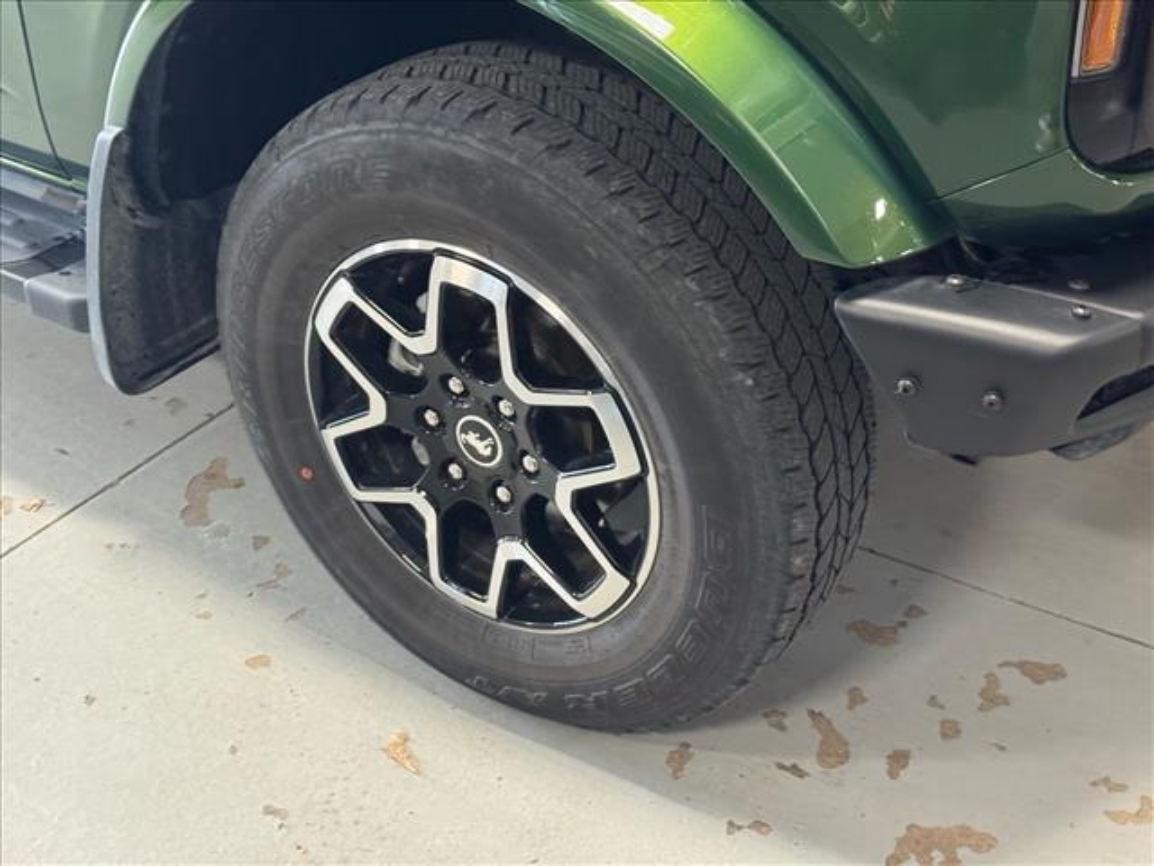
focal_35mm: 48
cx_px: 577
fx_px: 1600
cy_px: 433
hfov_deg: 39.7
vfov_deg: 30.3
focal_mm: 6.76
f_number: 1.78
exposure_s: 1/40
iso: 250
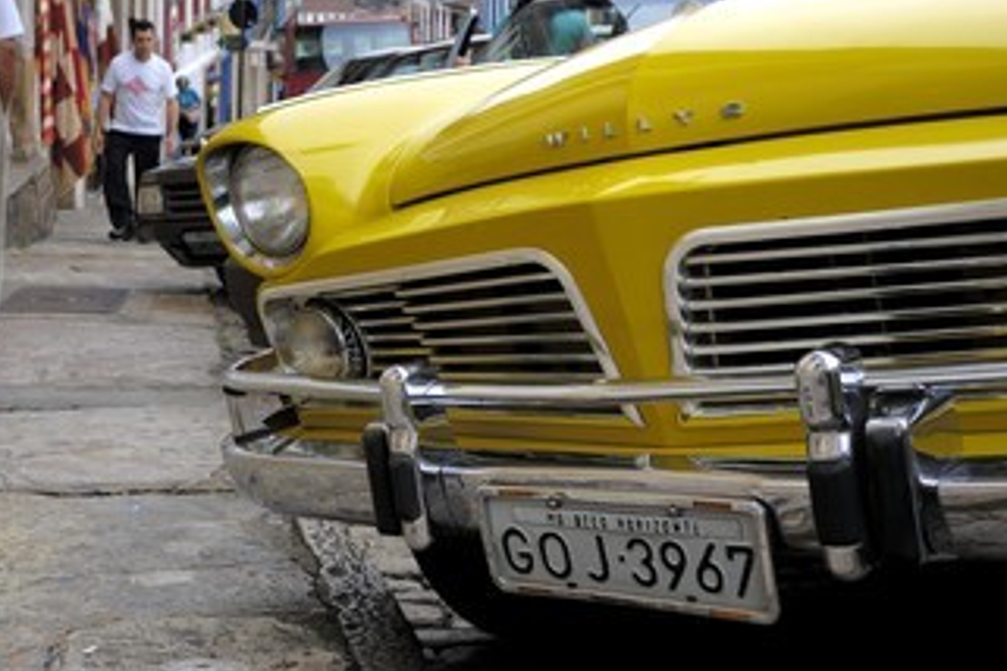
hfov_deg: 36.0
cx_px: 369
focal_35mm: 55
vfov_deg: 24.6
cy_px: 260
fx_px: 1538
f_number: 5.6
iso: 160
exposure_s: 1/125
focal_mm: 28
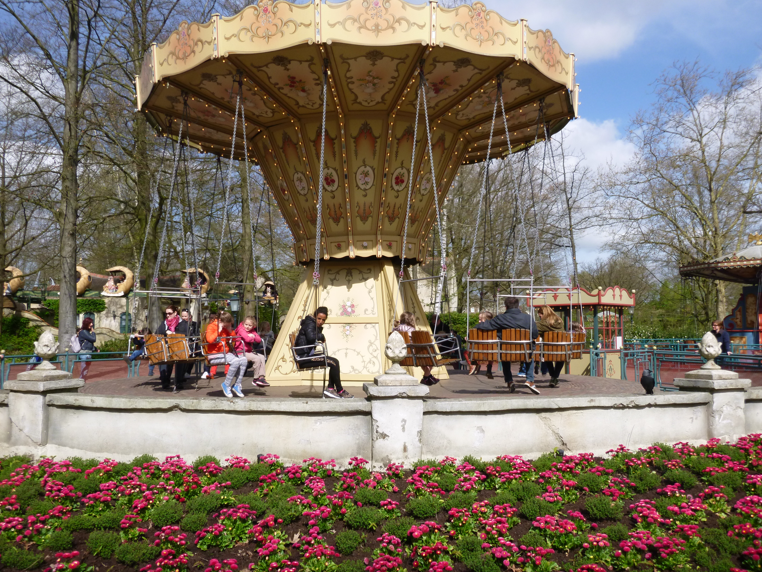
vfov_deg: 42.9
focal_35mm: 33
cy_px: 277
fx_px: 726
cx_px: 369
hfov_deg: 55.3
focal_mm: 5.5
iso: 100
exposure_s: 1/500
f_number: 4.2
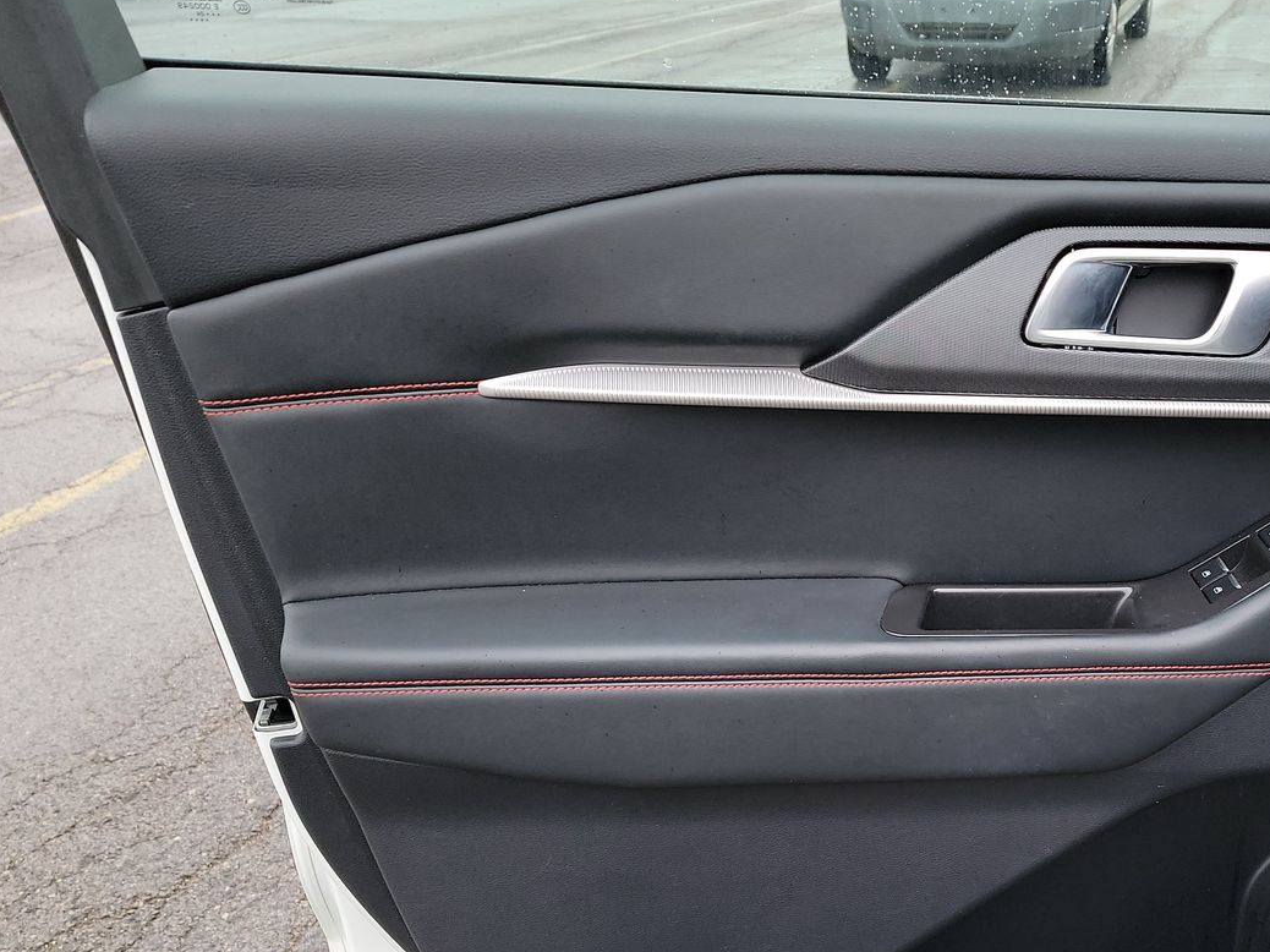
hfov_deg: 48.8
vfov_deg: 37.7
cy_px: 717
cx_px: 897
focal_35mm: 37
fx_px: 1357
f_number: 1.8
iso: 260
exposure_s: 1/59
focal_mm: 6.7
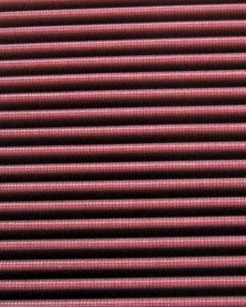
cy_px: 102
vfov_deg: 18.4
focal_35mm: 104
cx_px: 231
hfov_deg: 14.6
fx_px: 945
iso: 400
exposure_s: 1/43.8
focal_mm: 5.7
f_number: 2.8
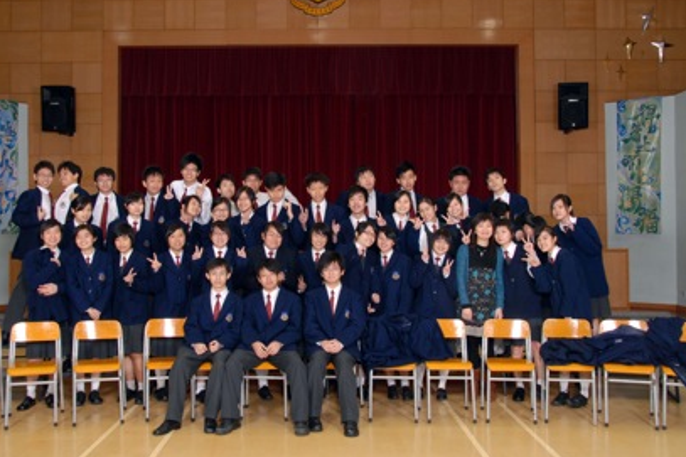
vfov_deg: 34.1
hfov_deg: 49.5
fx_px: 743
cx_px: 319
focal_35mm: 39
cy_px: 195
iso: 100
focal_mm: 22
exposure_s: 1/10
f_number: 7.1
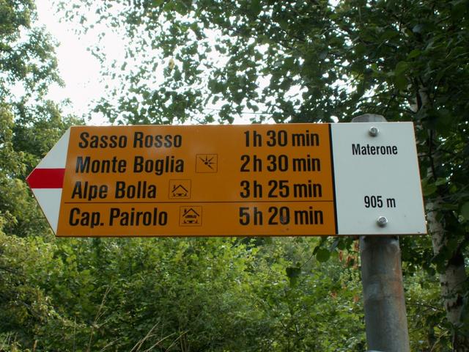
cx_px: 234
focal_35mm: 54
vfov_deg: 27.0
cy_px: 176
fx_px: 732
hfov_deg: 35.5
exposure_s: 1/60
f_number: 4
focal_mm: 9.06
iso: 50
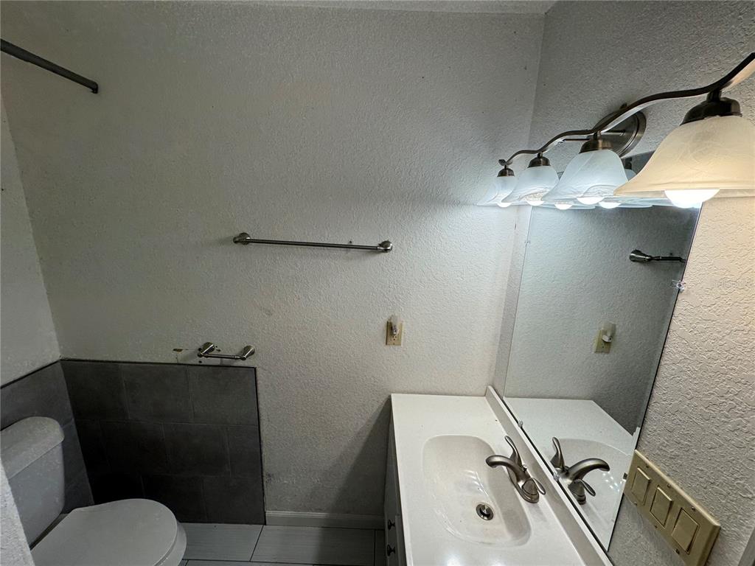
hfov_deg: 102.1
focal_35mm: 14
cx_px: 378
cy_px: 283
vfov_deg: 85.7
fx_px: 305
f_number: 2.2
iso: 40
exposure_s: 1/196
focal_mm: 2.22
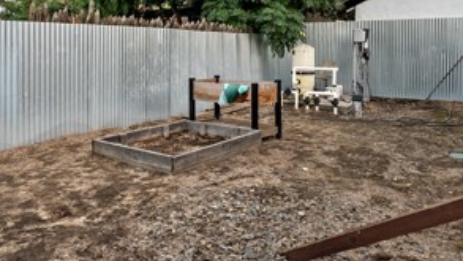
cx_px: 231
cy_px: 45
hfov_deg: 61.0
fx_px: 393
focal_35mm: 32
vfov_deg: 35.3
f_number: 4
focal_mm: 14
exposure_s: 1/60
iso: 320
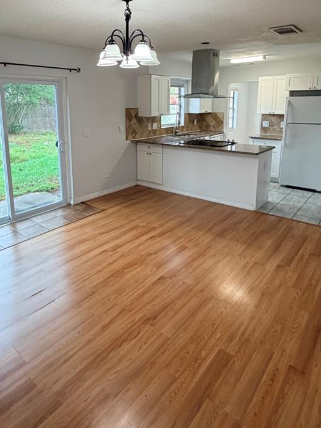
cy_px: 156
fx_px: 297
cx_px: 136
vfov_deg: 70.2
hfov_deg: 56.6
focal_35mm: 24
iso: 250
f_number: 2.2
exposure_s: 1/120
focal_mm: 2.22
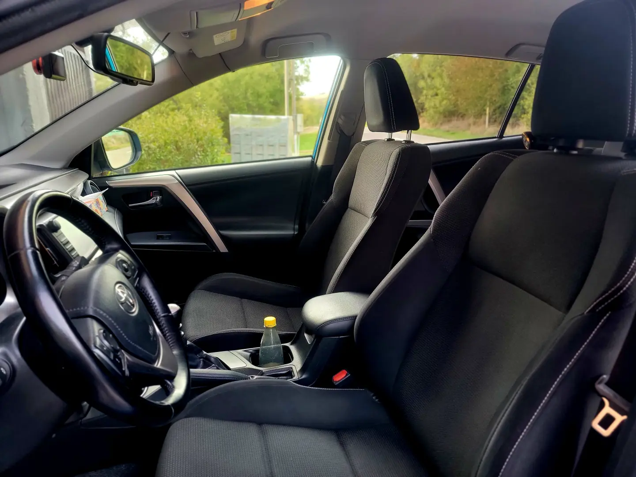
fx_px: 441
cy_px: 238
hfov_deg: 71.6
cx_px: 318
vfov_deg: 56.8
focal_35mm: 24
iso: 200
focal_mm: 6.7
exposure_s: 1/120
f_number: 1.8
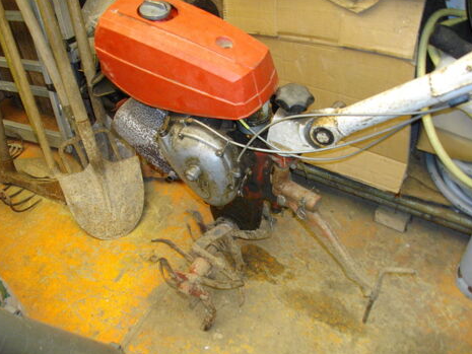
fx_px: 450
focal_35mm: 33
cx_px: 232
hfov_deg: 55.3
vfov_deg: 43.0
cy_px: 176
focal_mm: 5.7
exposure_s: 1/50
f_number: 2.9
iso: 244
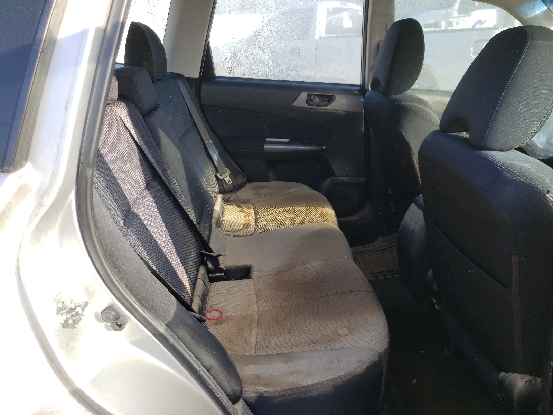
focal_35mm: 26
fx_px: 415
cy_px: 208
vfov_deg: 53.1
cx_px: 276
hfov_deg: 67.3
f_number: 1.5
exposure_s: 1/455
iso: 50
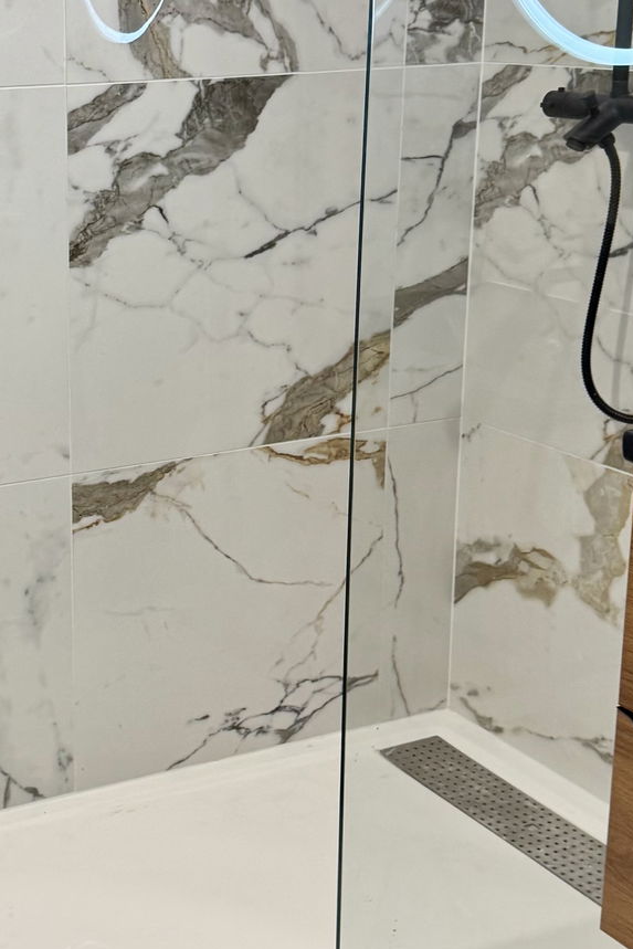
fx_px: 1634
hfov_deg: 21.3
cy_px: 454
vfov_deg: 32.4
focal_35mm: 62
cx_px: 35
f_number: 1.78
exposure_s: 1/100
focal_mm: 6.76
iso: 160
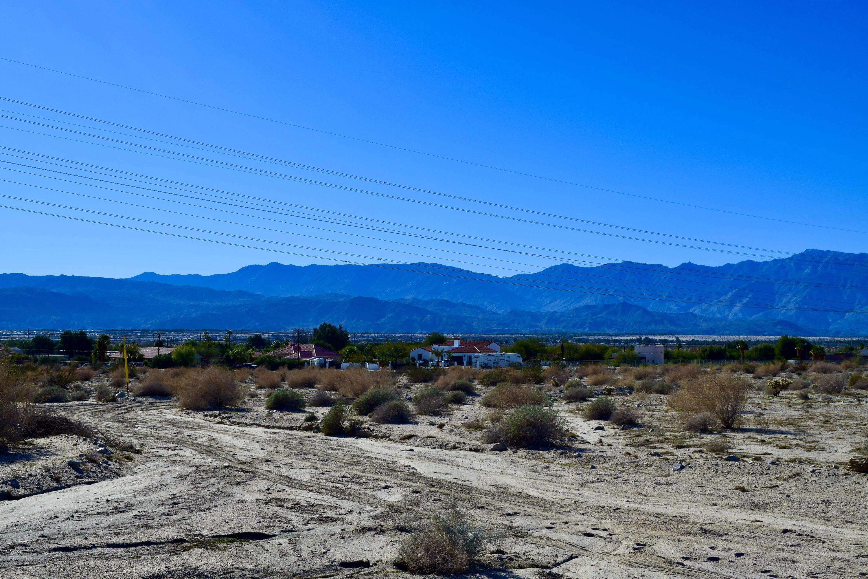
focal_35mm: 42
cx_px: 434
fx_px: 1013
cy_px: 290
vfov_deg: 31.9
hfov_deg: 46.4
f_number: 9
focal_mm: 28
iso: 200
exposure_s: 1/800
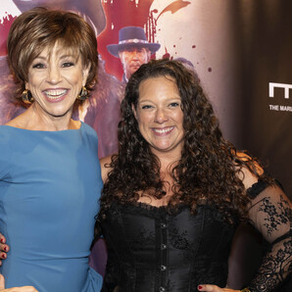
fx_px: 601
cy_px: 146
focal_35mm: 63
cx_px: 103
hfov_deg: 27.2
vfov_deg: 27.3
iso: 800
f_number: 5
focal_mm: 49
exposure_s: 1/200
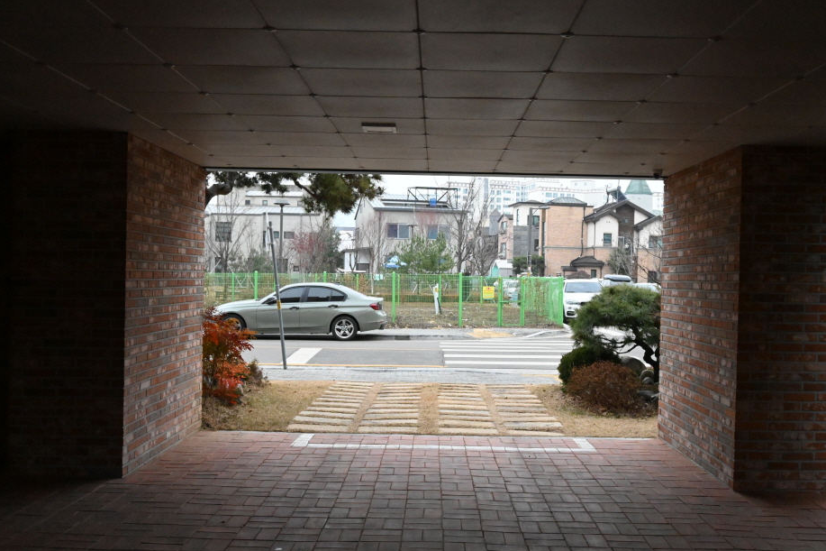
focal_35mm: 36
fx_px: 826
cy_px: 285
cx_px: 441
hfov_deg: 53.1
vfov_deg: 36.9
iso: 6400
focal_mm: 22
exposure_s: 1/4000
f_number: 5
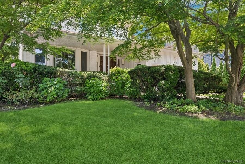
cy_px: 82
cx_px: 122
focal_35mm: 24
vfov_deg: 53.1
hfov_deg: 73.7
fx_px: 163
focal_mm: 24
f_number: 11
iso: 100
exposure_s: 1/13
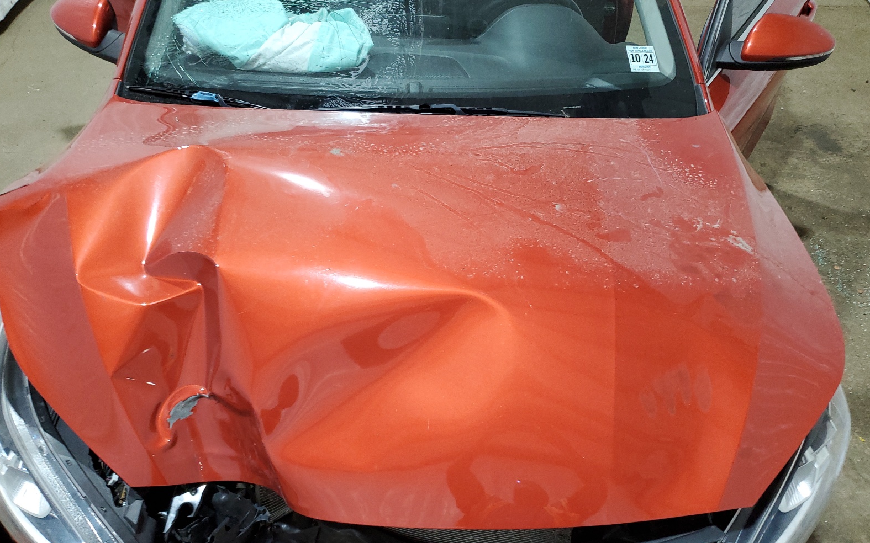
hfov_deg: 66.5
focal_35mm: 28
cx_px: 434
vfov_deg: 44.4
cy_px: 304
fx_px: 664
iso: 154
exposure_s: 1/60.2
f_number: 1.5
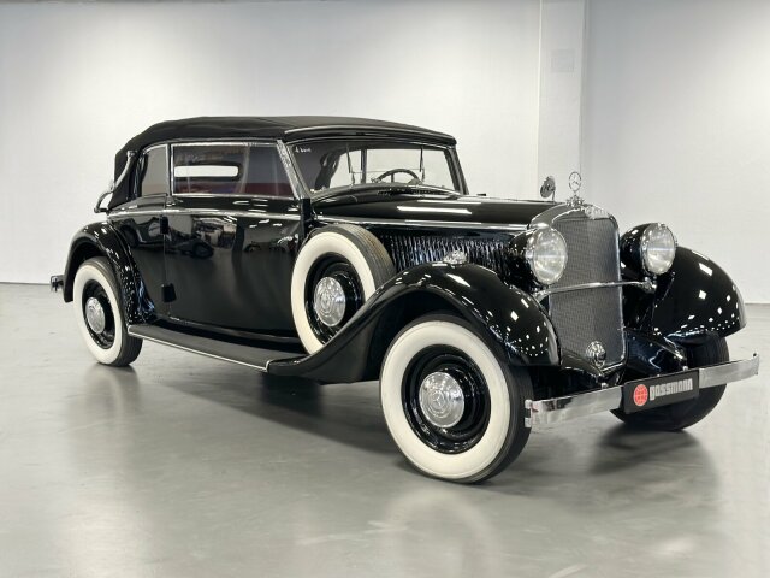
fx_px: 1068
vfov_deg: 30.3
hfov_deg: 39.7
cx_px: 385
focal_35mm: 48
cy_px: 289
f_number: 1.78
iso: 160
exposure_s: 1/60
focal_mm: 6.86
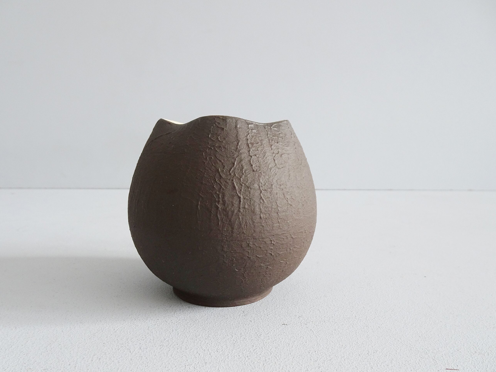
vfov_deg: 54.9
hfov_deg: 69.4
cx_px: 242
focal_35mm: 25
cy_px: 190
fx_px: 358
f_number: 3.5
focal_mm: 4.1
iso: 160
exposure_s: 1/30
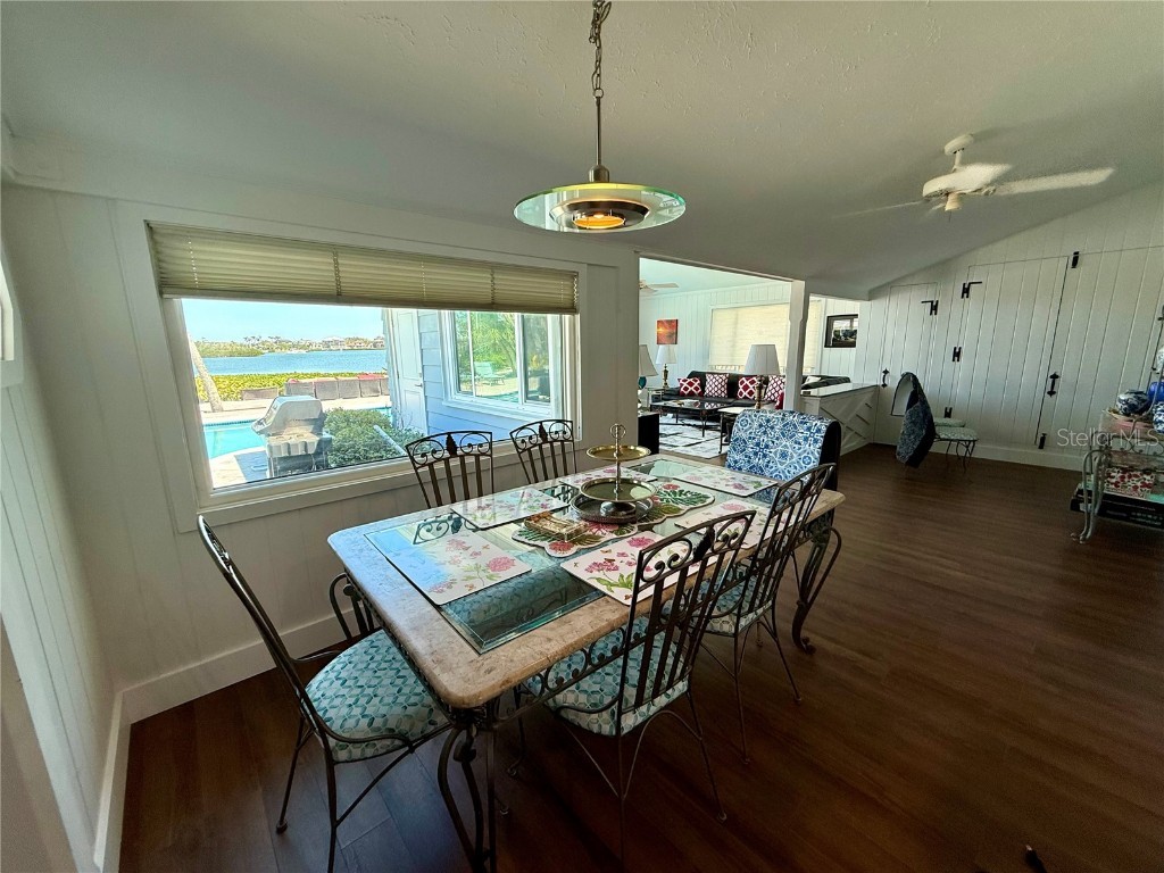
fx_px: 471
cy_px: 436
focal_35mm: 14
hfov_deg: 102.1
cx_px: 582
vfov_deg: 85.7
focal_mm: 2.22
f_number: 2.2
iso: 80
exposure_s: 1/120
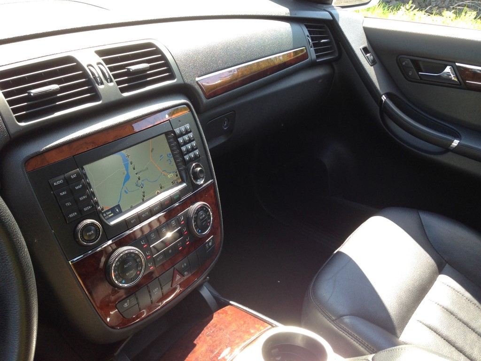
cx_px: 240
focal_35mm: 33
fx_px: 459
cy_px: 180
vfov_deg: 42.9
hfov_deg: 55.4
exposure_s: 1/120
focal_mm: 4.12
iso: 64
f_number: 2.4
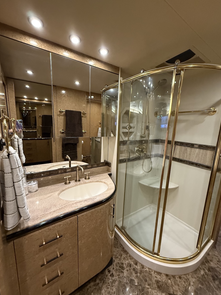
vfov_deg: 98.2
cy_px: 150
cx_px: 116
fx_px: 128
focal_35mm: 15
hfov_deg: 81.7
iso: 640
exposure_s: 1/51
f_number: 2.2
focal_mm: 2.22
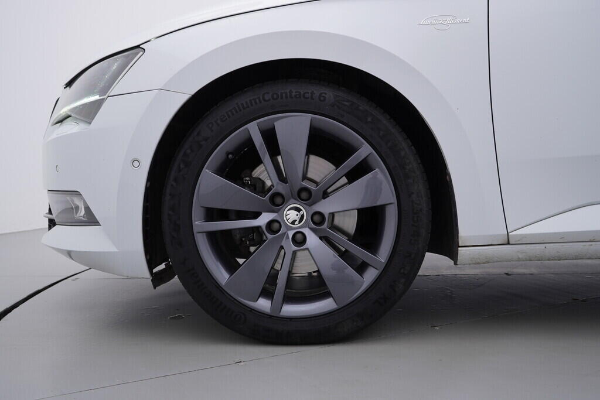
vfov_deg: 36.9
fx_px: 600
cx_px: 300
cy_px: 200
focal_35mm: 36
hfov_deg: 53.1
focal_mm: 24
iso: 125
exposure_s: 1/80
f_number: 4
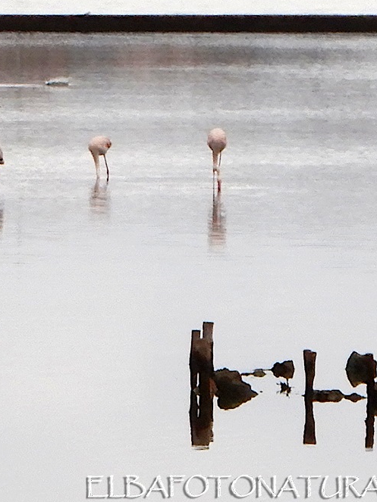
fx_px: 2411
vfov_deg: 11.9
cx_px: 54
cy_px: 261
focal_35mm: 166
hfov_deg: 8.9
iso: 125
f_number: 4.8
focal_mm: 19.7
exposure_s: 1/60
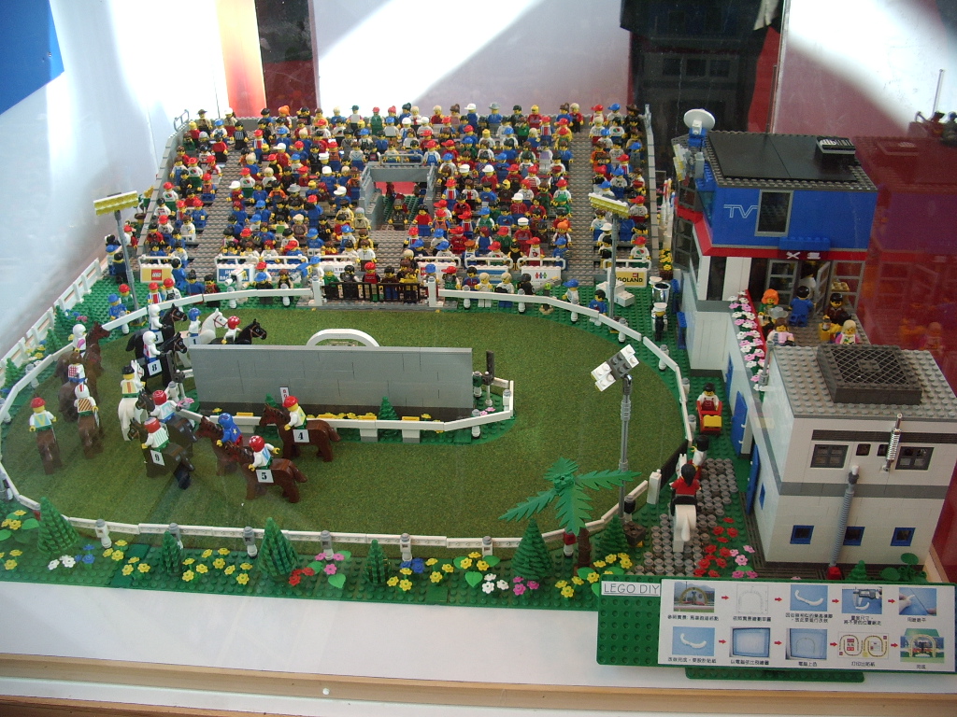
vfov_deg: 40.7
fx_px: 968
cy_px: 358
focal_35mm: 35
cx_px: 478
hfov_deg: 52.6
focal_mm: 5.8
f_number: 2.6
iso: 100
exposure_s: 1/60
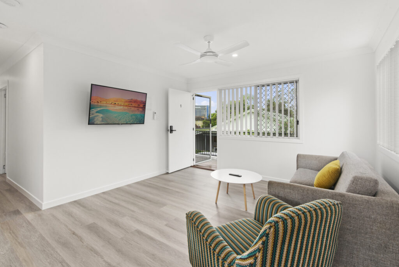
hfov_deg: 96.7
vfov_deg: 73.8
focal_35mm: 16
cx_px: 200
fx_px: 177
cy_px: 134
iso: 500
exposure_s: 1/20
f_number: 11
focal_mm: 16
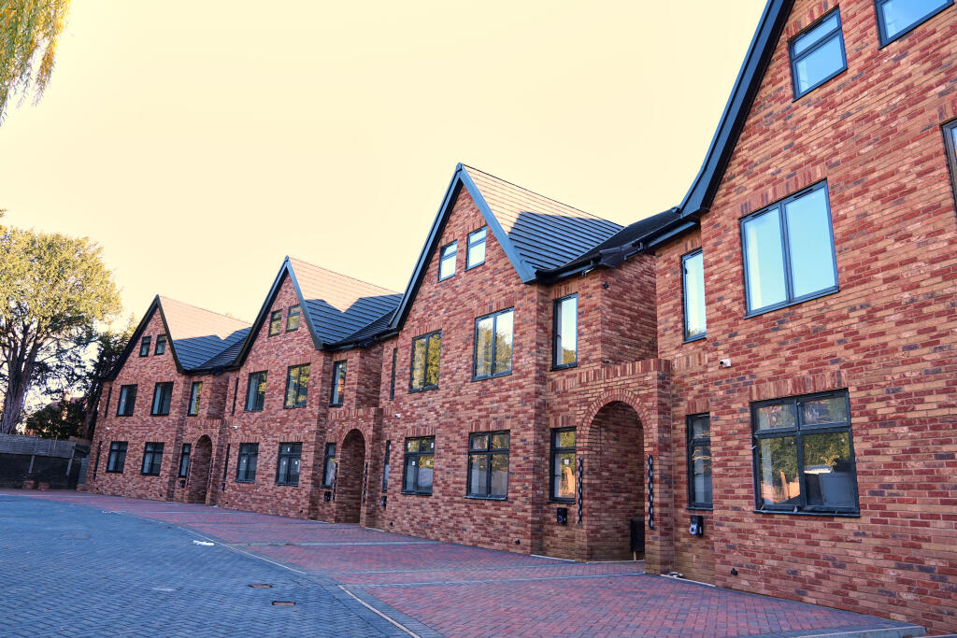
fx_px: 638
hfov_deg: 73.7
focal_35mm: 24
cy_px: 319
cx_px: 478
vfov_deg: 53.1
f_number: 7.1
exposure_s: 1/160
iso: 800
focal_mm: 24
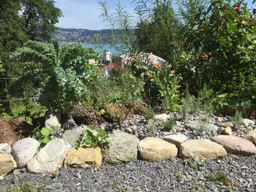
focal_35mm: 29
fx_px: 214
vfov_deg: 48.2
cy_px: 96
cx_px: 128
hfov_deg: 61.7
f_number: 2.2
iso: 32
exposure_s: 1/1721
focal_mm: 4.15
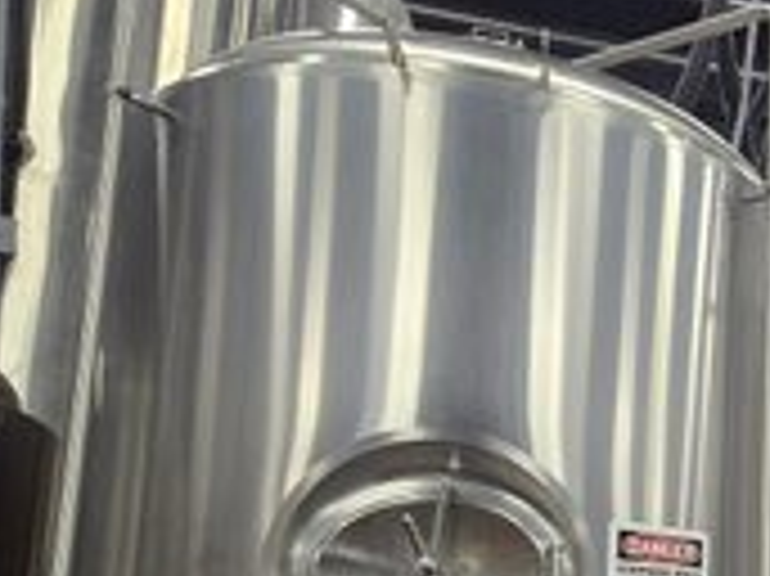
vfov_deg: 28.9
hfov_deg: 29.7
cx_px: 1056
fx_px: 1067
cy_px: 533
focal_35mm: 48
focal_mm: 2.2
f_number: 2.2
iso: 320
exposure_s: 1/60
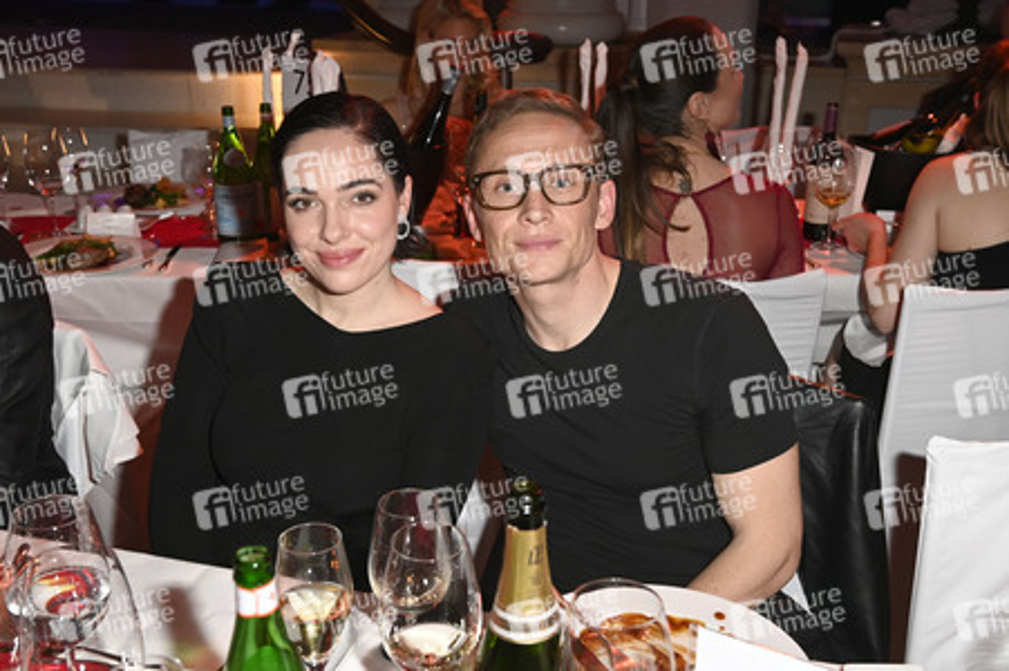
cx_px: 504
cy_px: 336
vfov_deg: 36.8
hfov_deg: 53.2
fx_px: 1008
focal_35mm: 36
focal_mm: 36
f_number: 5.6
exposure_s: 1/100
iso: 1600
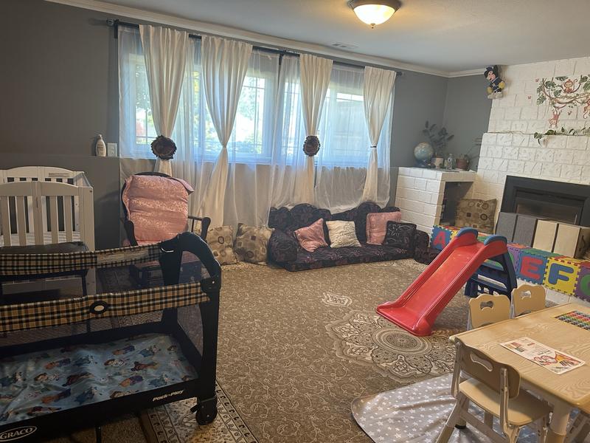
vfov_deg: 56.8
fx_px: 409
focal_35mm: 24
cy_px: 222
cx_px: 295
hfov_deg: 71.6
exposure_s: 1/60
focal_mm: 6.86
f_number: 1.78
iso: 200
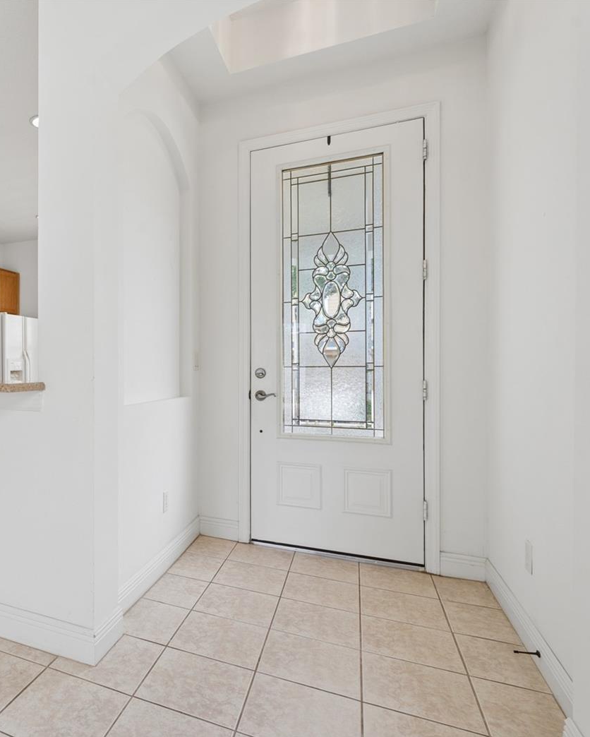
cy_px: 374
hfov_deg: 55.3
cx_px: 95
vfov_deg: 72.6
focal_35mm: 23
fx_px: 502
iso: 100
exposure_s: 1/13
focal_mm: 16
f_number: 8
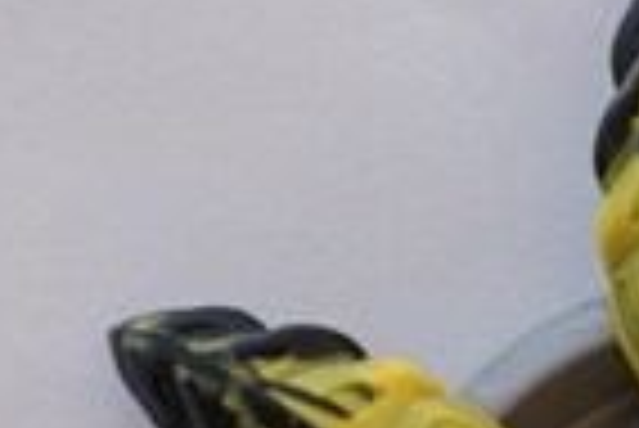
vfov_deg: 4.1
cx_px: 734
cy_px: 649
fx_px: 5988
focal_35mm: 337
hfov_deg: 6.1
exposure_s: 1/100
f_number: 2.5
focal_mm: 50
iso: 100
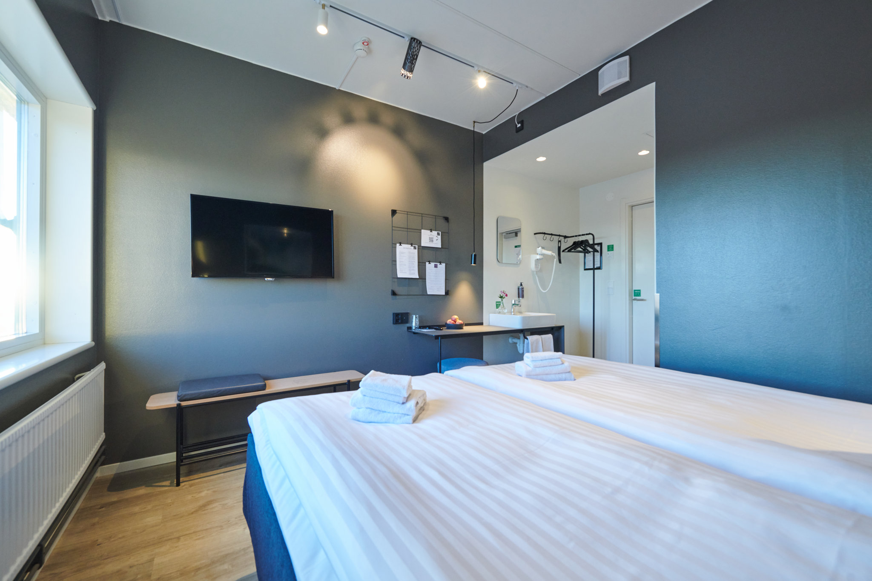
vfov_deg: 81.2
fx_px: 339
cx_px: 436
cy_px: 290
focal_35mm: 14
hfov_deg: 104.3
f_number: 7.1
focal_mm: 14
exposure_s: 1/40
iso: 800
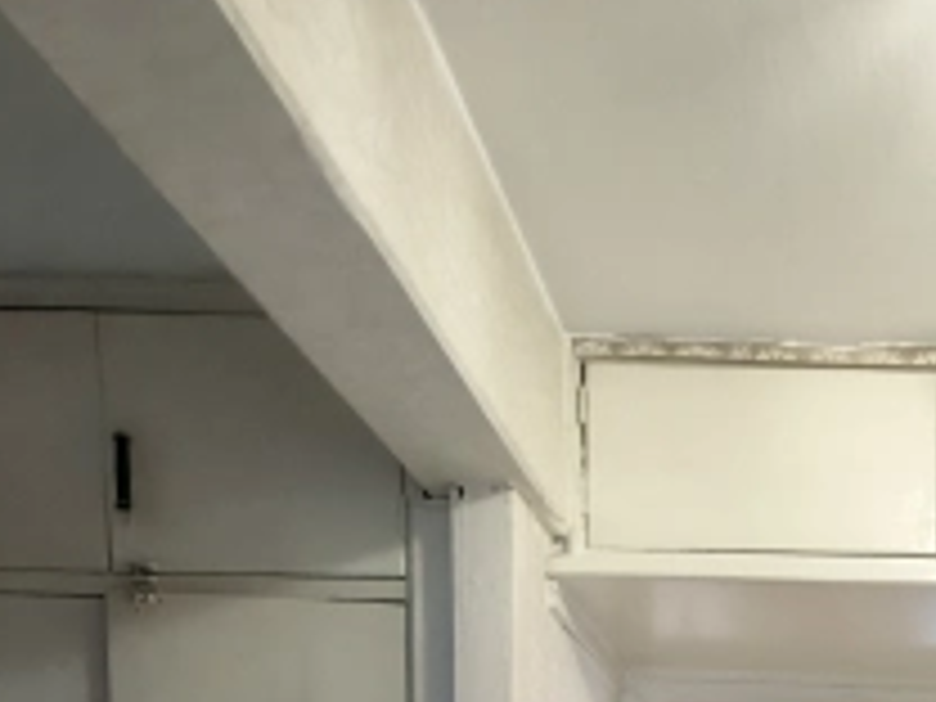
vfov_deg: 27.2
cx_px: 873
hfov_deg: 43.0
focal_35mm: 39
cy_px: 1022
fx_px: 1055
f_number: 2.2
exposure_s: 1/50
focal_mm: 1.76
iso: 250
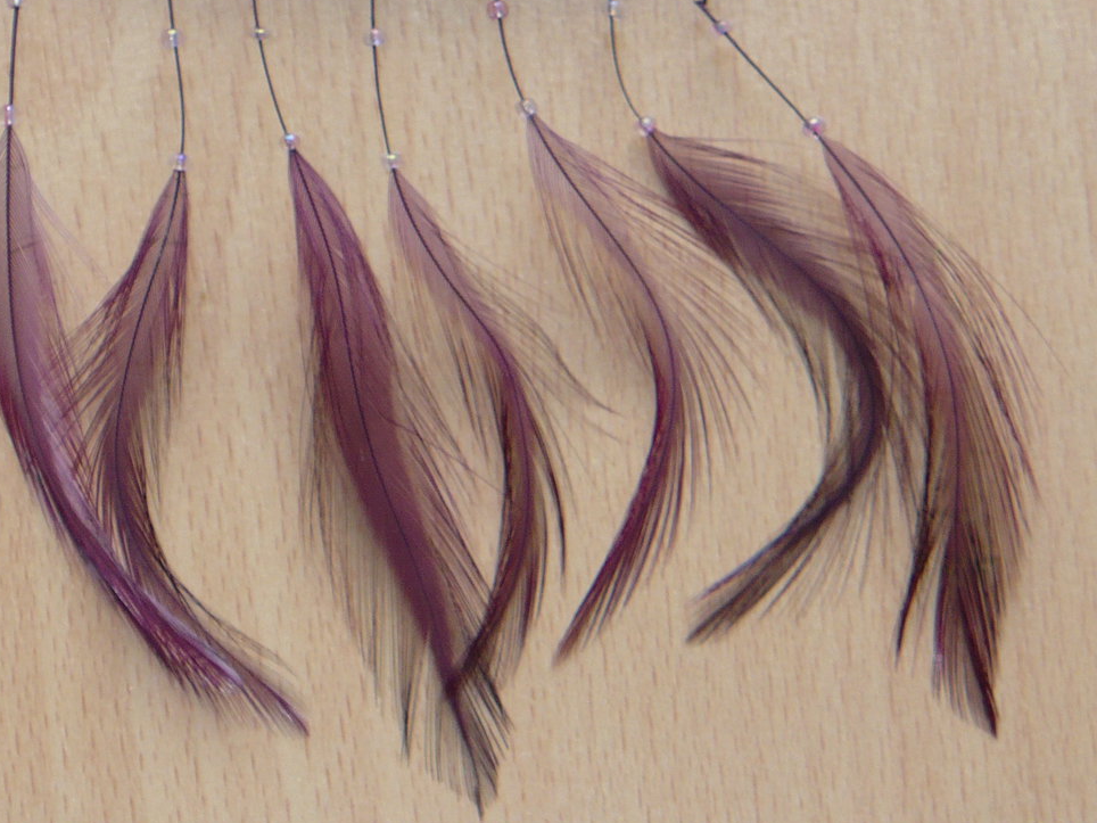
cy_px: 270
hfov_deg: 7.6
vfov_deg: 5.7
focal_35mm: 260
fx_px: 8240
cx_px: 453
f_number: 4
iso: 100
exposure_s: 1/50
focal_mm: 26
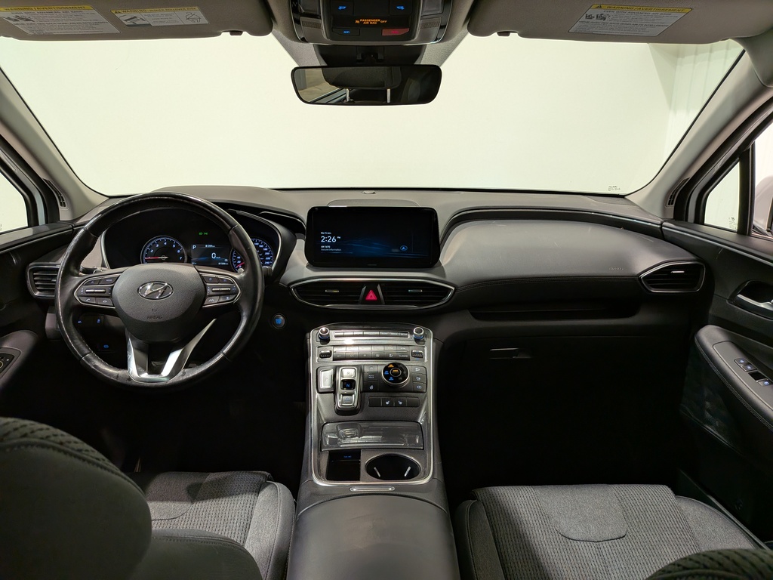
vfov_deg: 56.8
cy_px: 290
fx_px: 536
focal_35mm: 24
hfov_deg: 71.6
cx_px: 386
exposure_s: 1/24
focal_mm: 4.53
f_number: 1.7
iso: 46
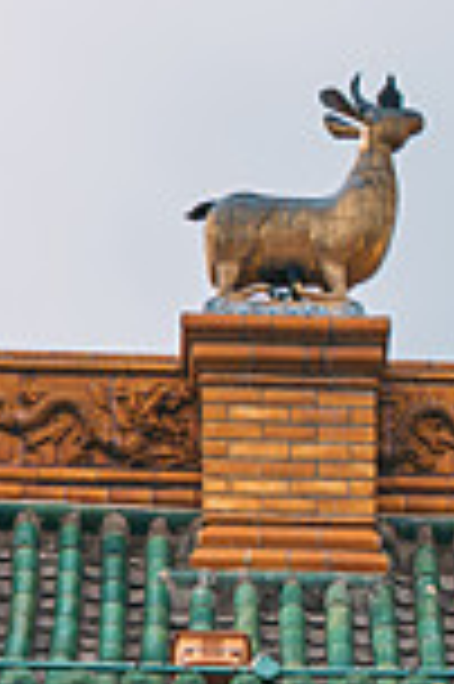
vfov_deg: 10.5
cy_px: 1377
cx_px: 962
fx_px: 3394
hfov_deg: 7.3
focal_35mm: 179
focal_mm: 34
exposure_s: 1/125
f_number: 7.1
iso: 100
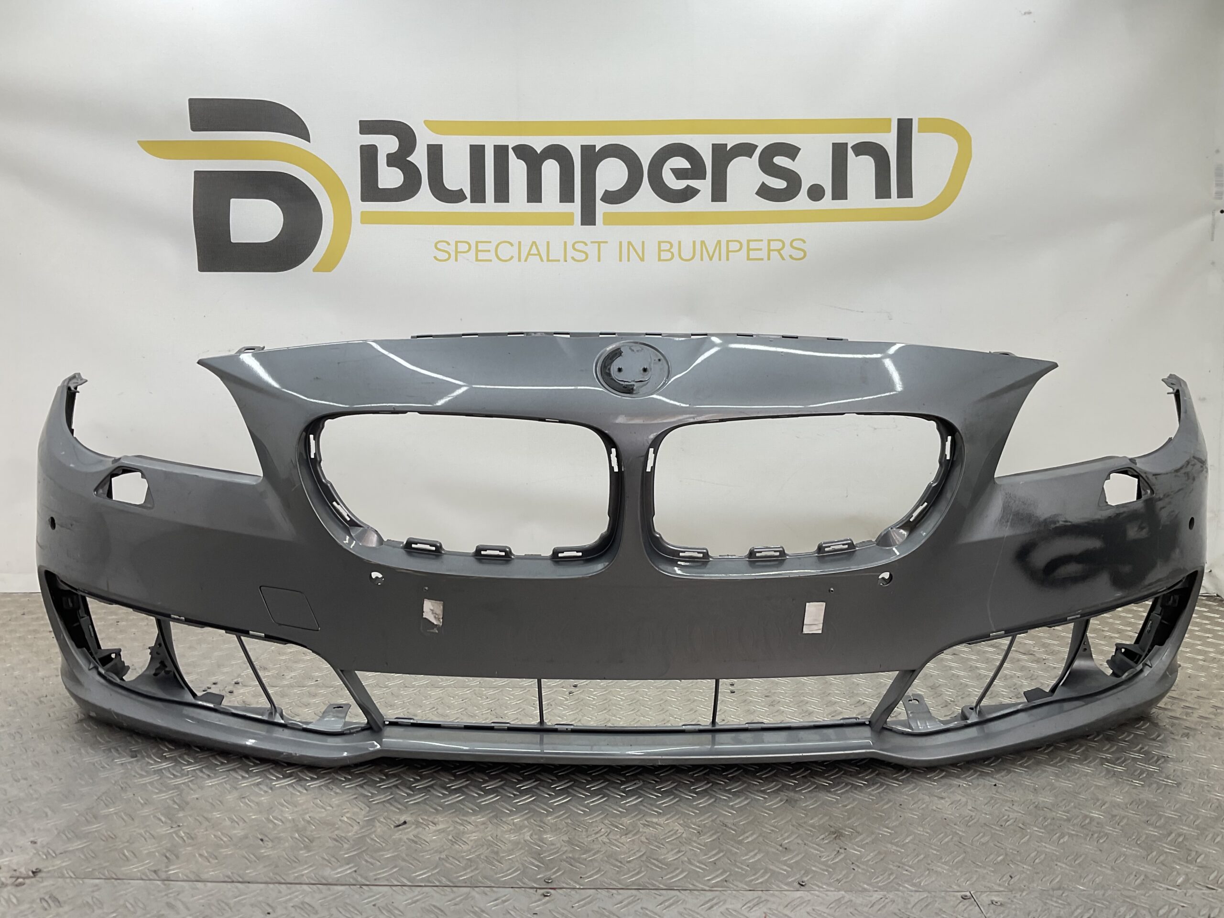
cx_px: 612
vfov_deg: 48.2
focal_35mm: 29
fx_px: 1025
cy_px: 459
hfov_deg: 61.7
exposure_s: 1/112
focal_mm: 3
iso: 16
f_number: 1.8
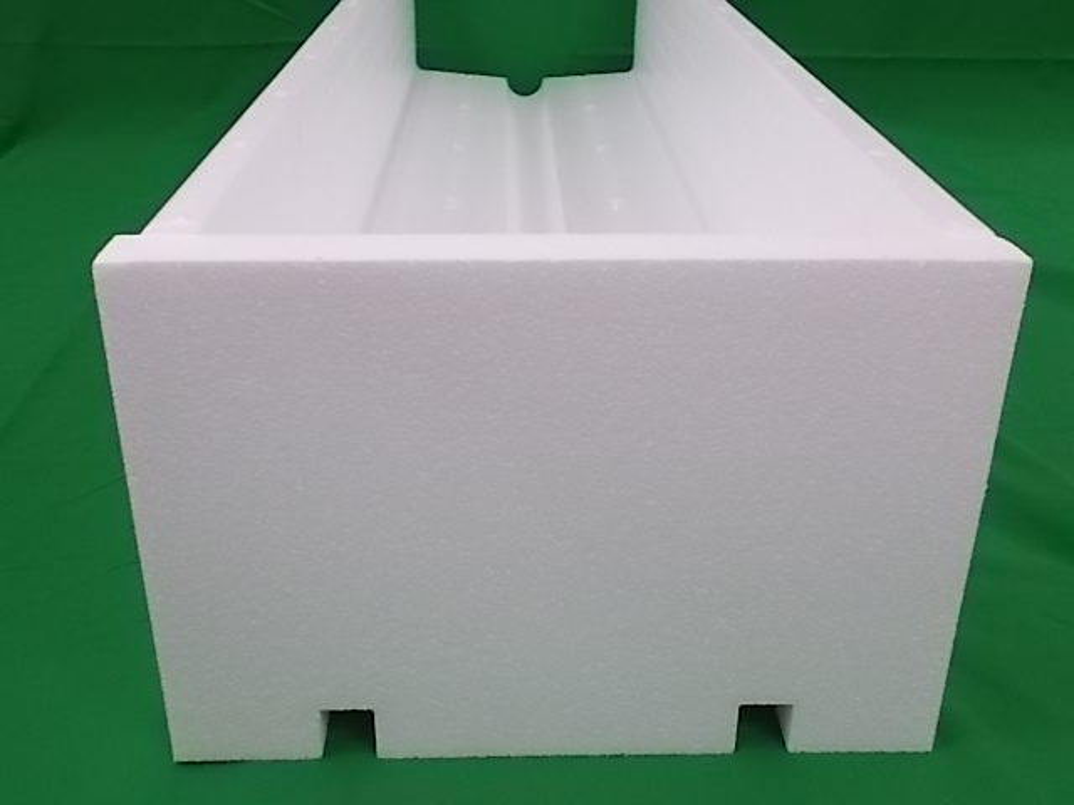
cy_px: 402
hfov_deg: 47.9
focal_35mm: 39
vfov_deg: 36.8
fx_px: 1210
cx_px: 537
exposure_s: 1/125
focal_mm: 6.9
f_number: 3.9
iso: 400
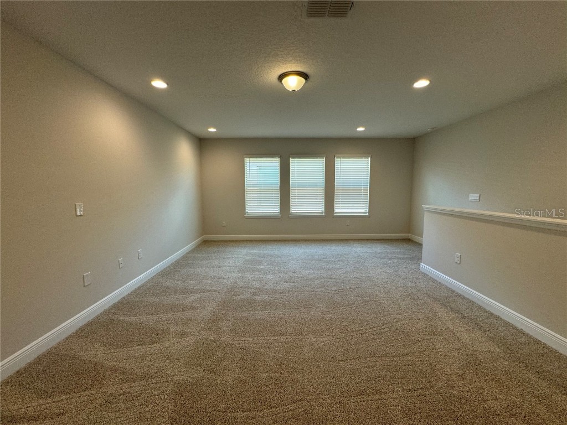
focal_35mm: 14
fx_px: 229
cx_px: 284
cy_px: 212
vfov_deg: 85.7
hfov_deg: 102.1
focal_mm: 2.22
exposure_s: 1/120
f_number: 2.2
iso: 125
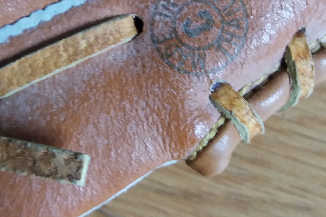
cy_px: 23
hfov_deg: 28.1
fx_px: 652
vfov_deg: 18.6
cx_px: 179
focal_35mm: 72
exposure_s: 1/25
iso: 160
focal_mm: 3.7
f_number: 1.9
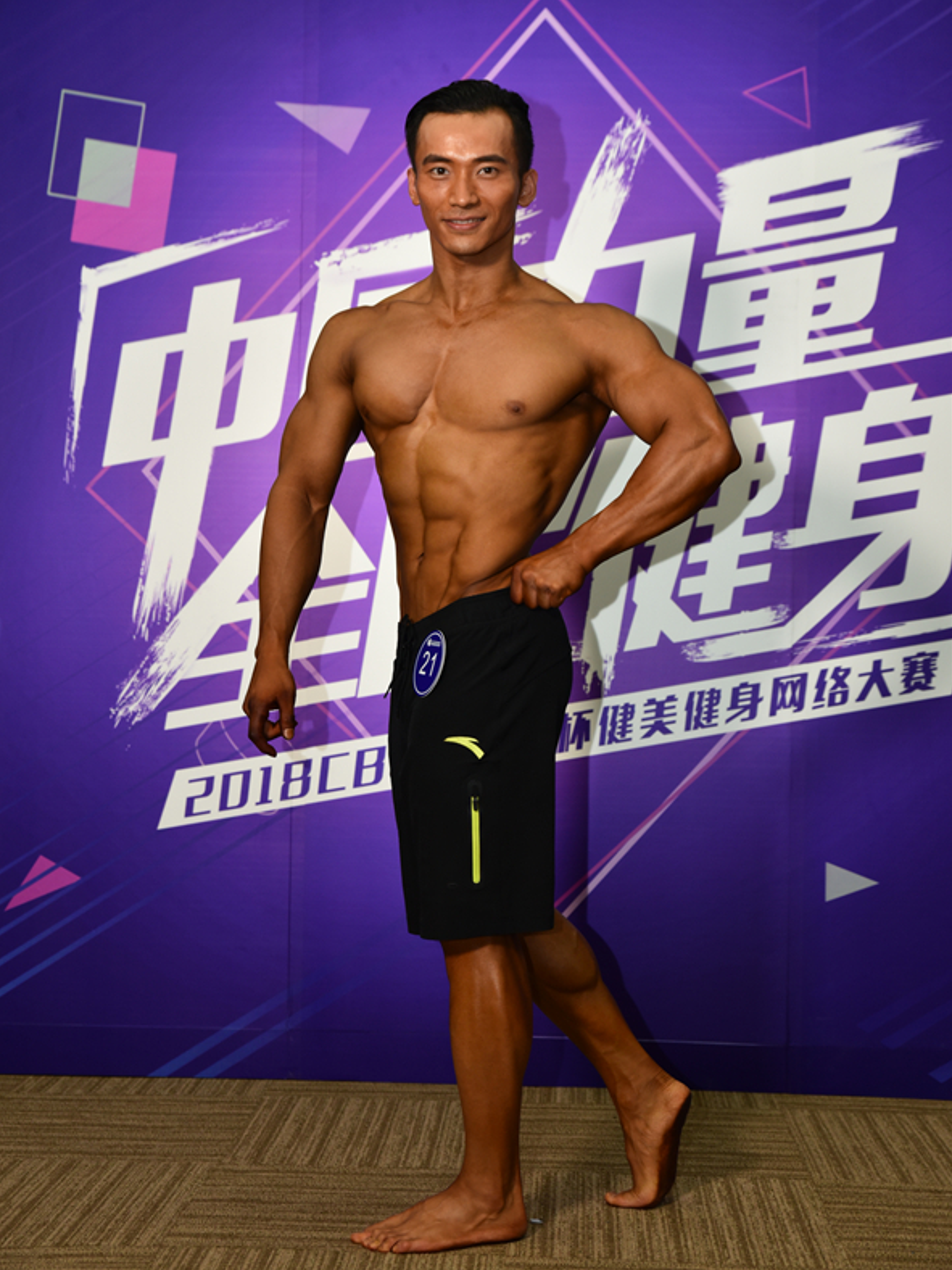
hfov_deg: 25.7
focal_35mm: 57
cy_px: 629
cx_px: 470
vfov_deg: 33.8
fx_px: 2090
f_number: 4
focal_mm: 52
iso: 800
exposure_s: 1/160
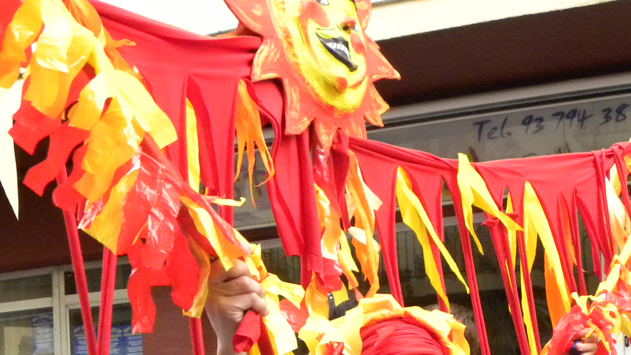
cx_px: 341
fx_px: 1054
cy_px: 446
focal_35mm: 63
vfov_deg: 18.0
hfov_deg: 33.3
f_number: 2.8
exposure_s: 1/231
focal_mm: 4.6
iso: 400
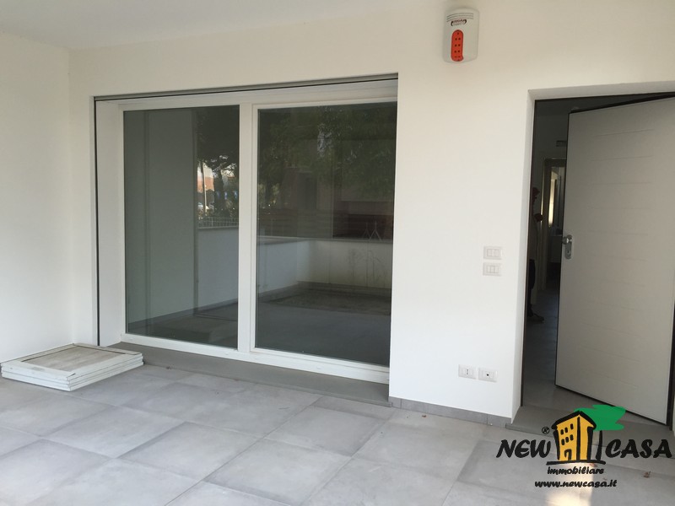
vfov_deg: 48.2
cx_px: 338
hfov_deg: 61.7
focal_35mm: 29
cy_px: 253
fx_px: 565
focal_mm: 4.15
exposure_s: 1/243
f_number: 2.2
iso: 32
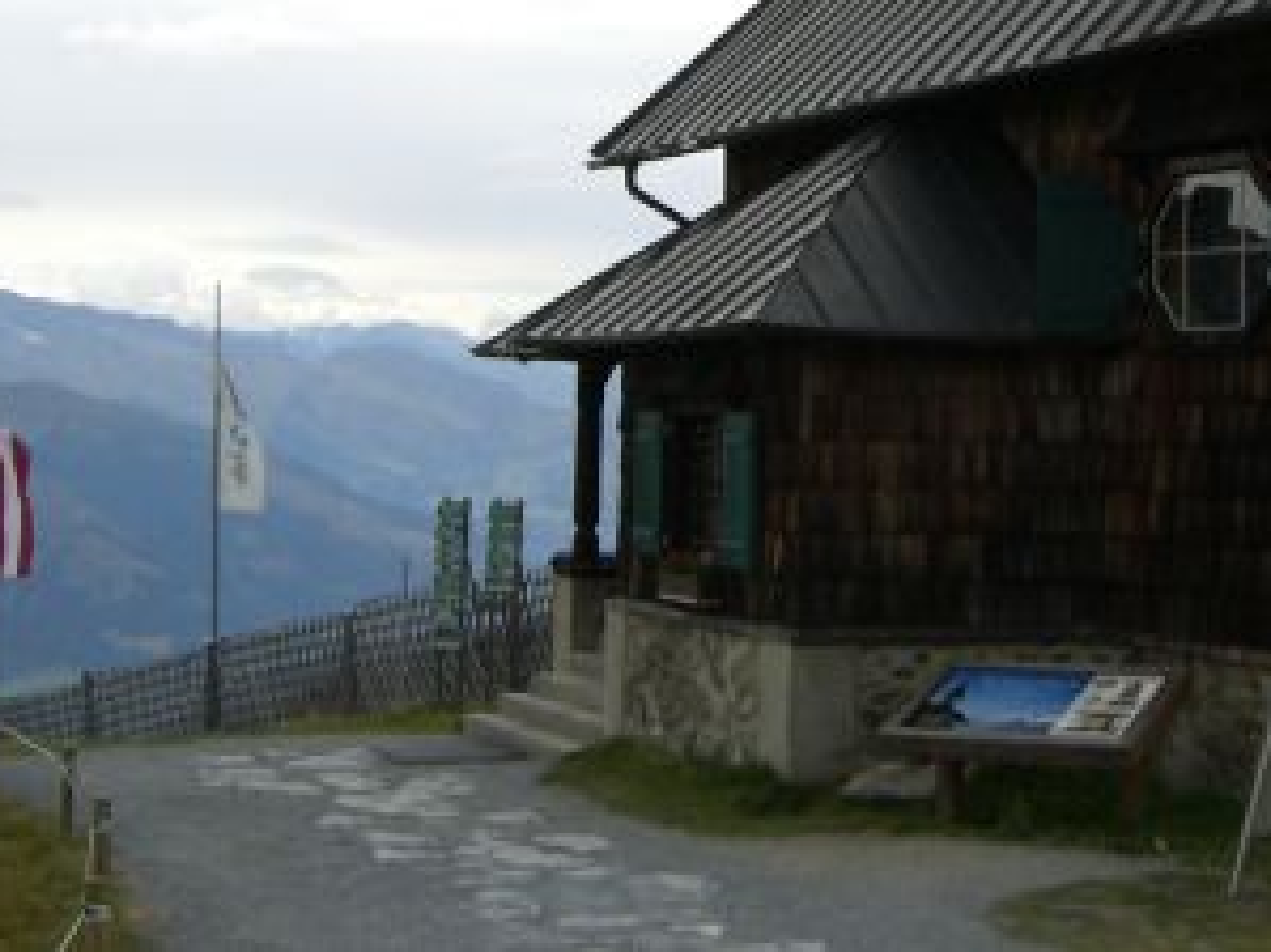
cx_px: 982
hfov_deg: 27.3
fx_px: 2569
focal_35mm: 70
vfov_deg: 20.5
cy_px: 81
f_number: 4.3
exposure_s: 1/400
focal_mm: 6.2
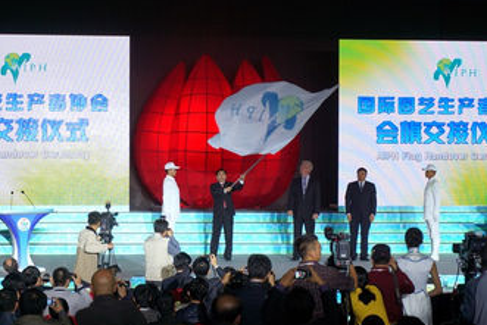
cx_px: 225
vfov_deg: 13.4
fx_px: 1380
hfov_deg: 20.0
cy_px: 191
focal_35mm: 102
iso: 160
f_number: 5.6
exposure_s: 1/80
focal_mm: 50
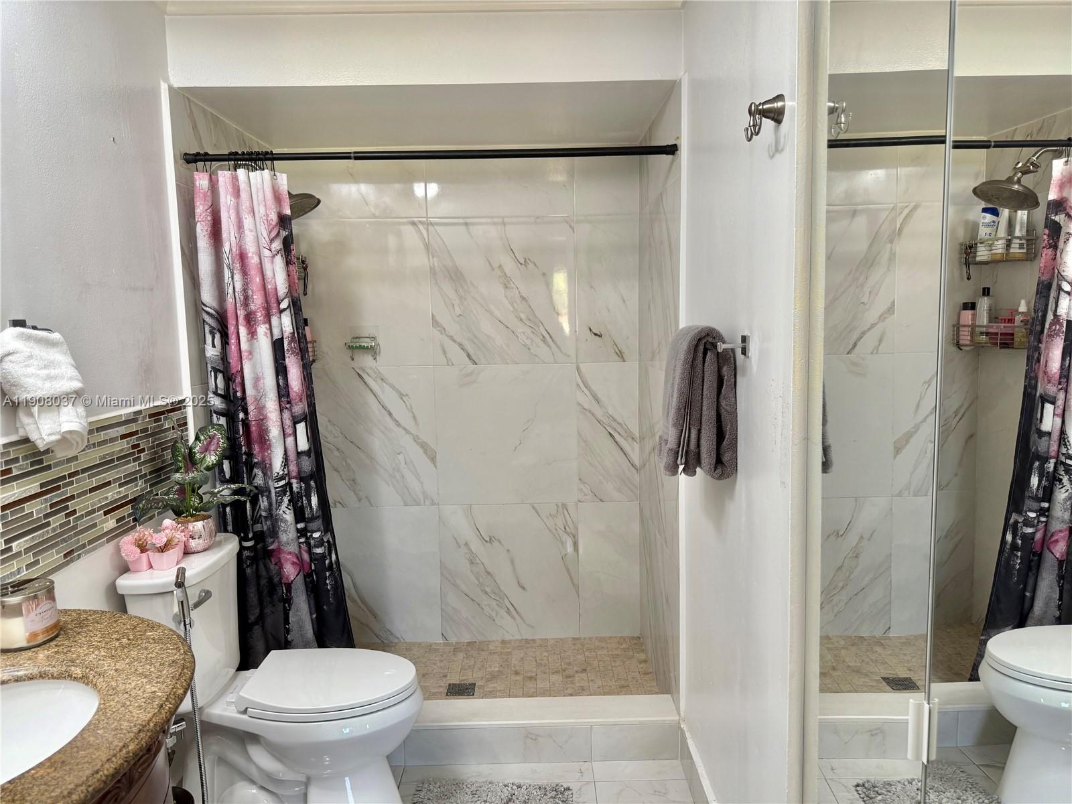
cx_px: 536
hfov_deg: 71.6
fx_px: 743
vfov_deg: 56.8
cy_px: 402
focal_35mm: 24
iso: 125
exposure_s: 1/60
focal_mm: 6.76
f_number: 1.78
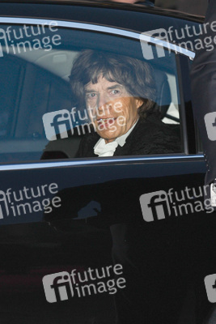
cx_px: 108
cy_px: 162
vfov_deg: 8.9
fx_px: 2091
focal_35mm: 232
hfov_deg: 5.9
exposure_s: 1/160
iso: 320
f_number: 4.5
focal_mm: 155
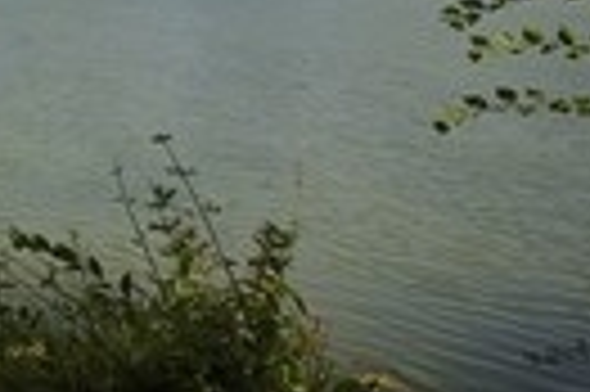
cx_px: -302
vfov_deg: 25.7
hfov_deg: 28.2
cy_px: -113
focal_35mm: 45
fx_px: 737
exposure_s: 1/160
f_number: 13
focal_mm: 14
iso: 200
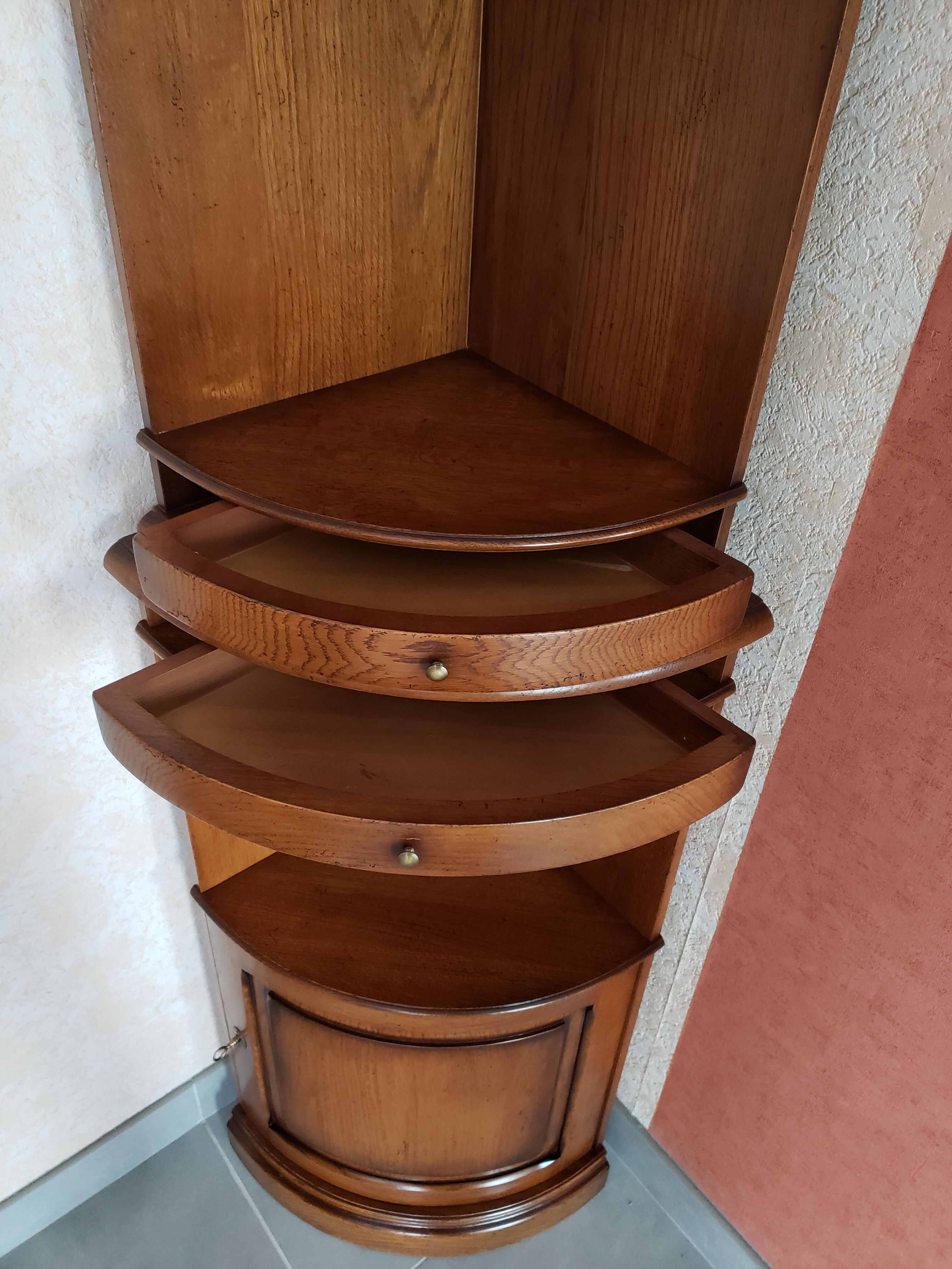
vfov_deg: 67.3
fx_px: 953
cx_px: 476
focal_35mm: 26
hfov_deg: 53.1
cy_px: 634
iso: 250
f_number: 1.5
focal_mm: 4.3
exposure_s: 1/10
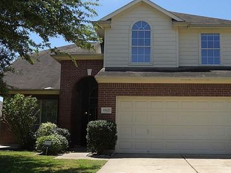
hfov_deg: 41.1
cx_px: 136
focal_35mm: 46
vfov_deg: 31.5
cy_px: 95
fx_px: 307
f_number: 3.6
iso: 100
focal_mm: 5.9
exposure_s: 1/800
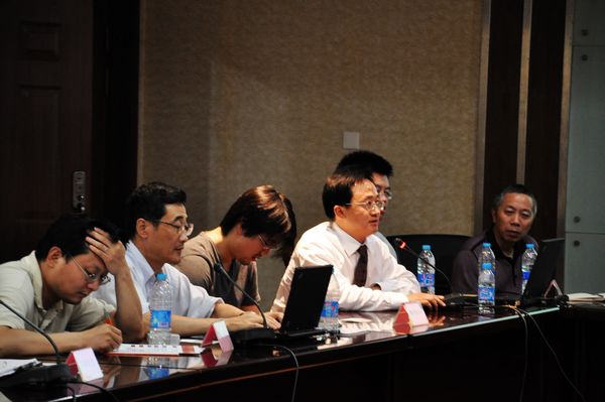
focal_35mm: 158
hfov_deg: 13.1
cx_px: 302
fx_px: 2645
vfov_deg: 8.7
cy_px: 201
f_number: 5.6
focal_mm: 105
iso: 1600
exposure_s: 1/15
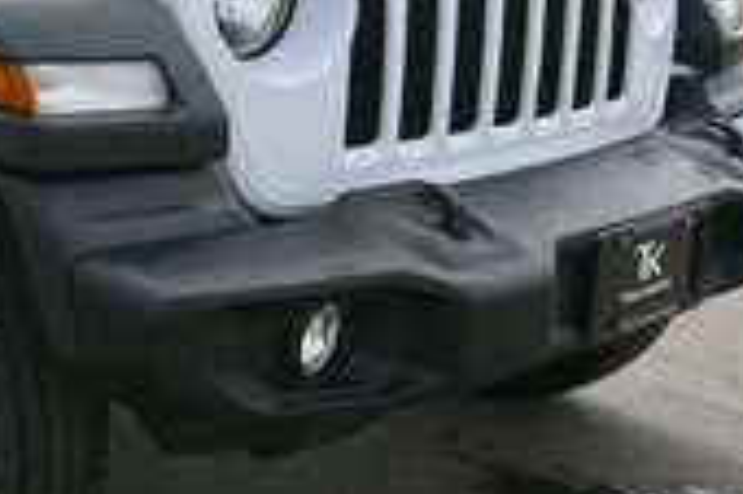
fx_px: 1361
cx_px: 4
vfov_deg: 20.3
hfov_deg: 28.7
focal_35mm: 66
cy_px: 90
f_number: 8
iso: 110
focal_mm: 19
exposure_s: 1/250
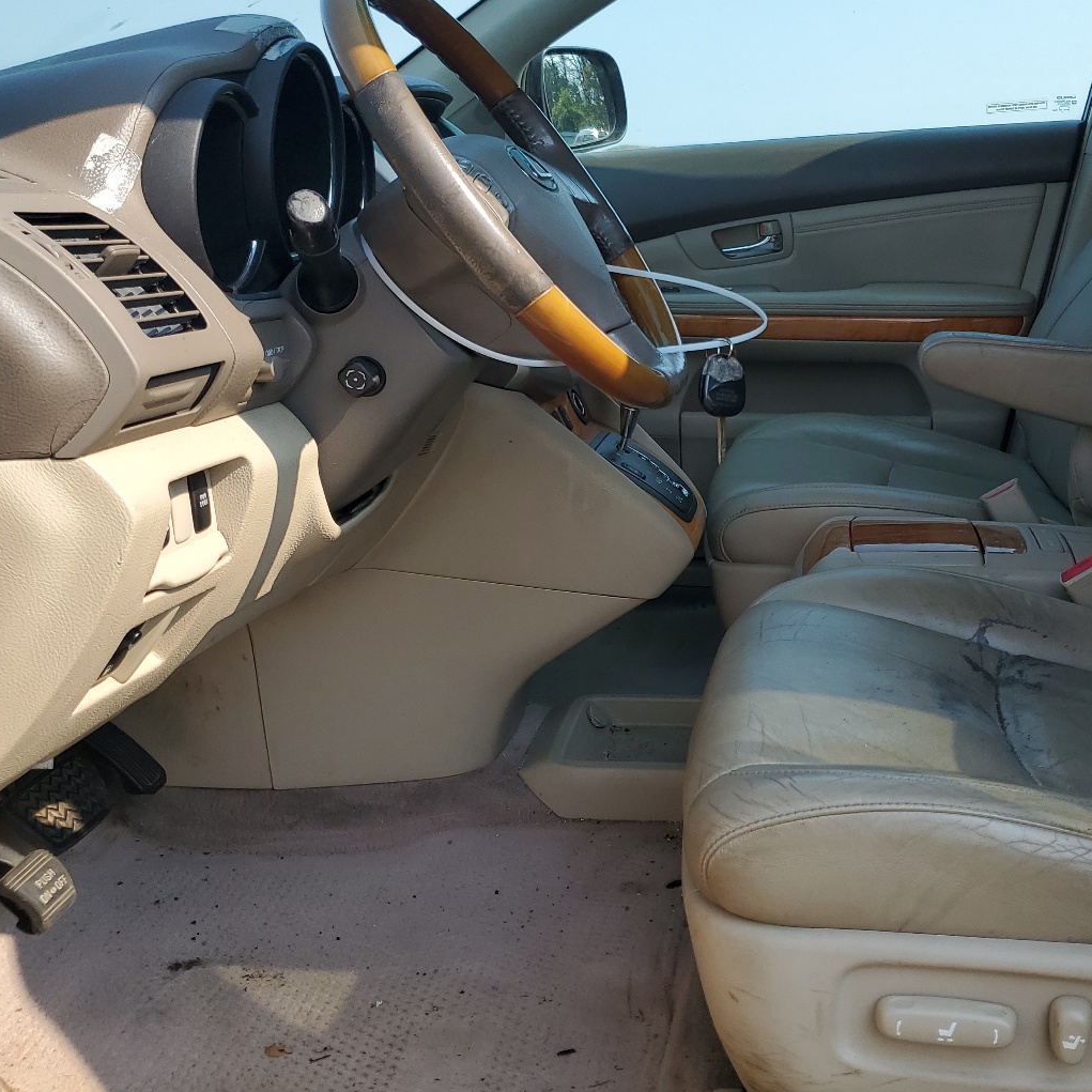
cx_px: 724
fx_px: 1285
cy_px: 521
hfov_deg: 45.4
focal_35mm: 36
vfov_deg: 46.0
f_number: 1.5
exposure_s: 1/1250
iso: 50
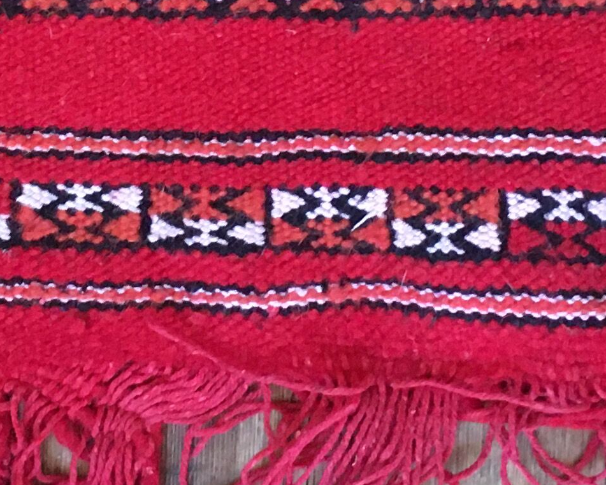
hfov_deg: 16.0
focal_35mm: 120
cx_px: 212
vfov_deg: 12.4
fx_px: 2152
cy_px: -165
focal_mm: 4.15
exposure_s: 1/25
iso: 200
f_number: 2.2
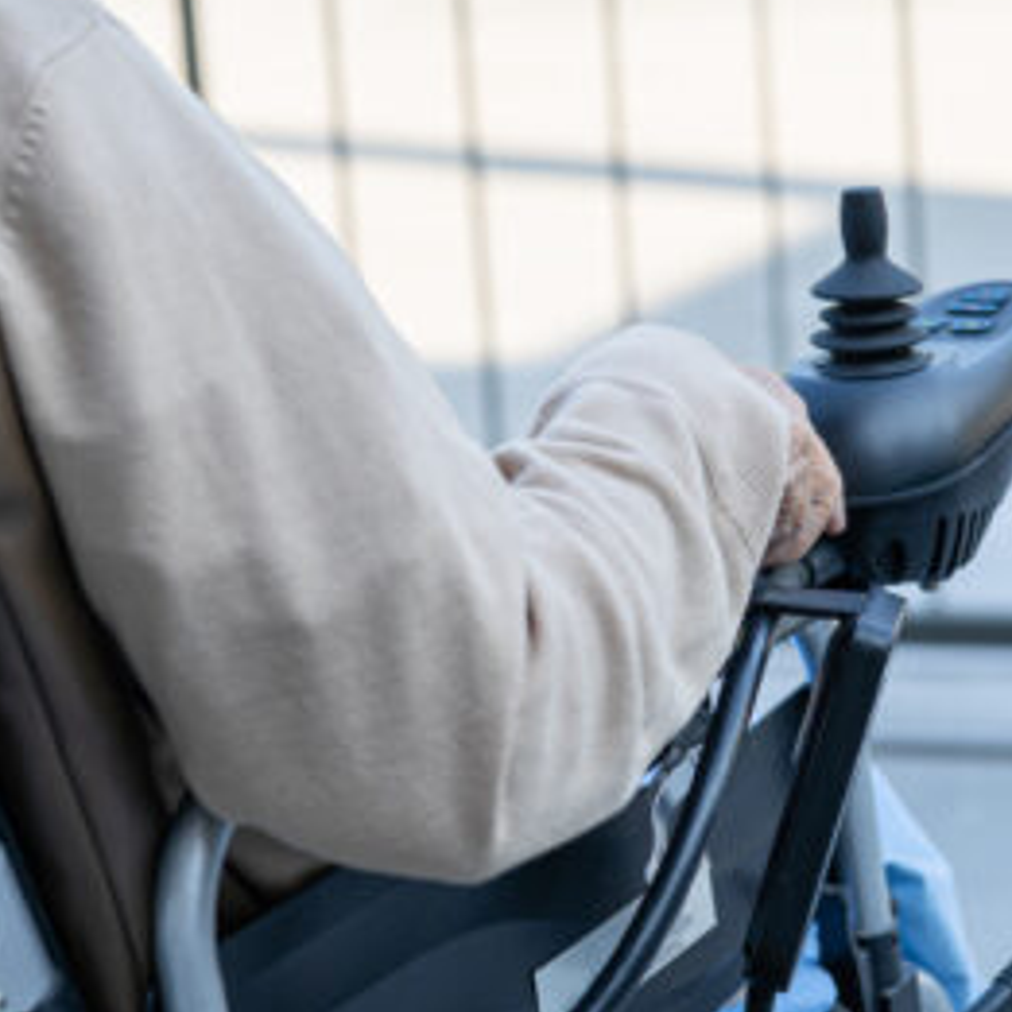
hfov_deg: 13.4
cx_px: 551
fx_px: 4300
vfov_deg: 13.4
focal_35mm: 130
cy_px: 258
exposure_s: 1/400
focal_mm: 50
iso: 100
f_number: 2.5
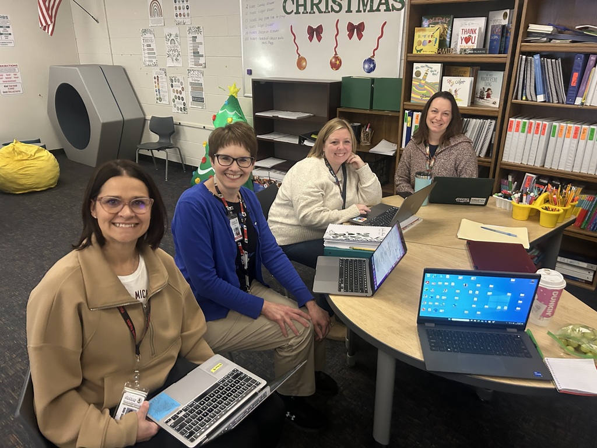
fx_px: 448
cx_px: 298
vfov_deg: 53.1
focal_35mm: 26
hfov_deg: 67.3
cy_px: 224
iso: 500
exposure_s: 1/60
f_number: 1.5
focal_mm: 5.7
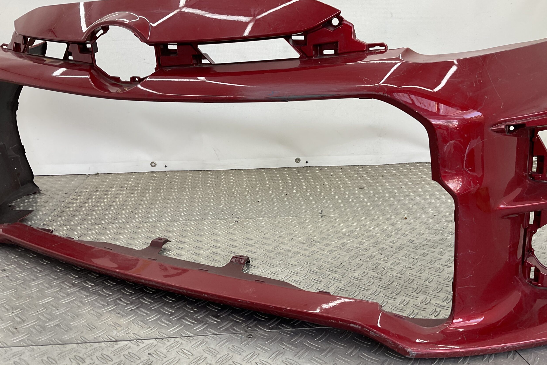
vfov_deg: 42.3
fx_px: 471
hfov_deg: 60.3
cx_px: 276
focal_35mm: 31
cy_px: 200
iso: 25
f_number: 1.8
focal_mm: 3
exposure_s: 1/100
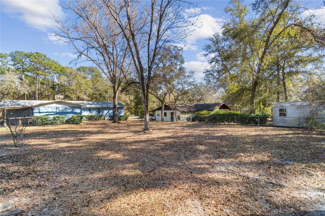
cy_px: 108
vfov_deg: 77.3
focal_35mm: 15
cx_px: 162
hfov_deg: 100.4
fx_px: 135
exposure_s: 1/20
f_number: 8
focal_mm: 10
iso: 100
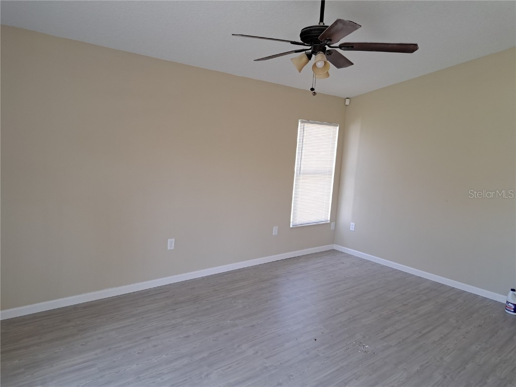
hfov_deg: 71.6
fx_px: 358
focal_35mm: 24
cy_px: 194
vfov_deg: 56.8
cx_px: 258
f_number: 1.8
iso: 64
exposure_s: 1/60
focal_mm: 5.23
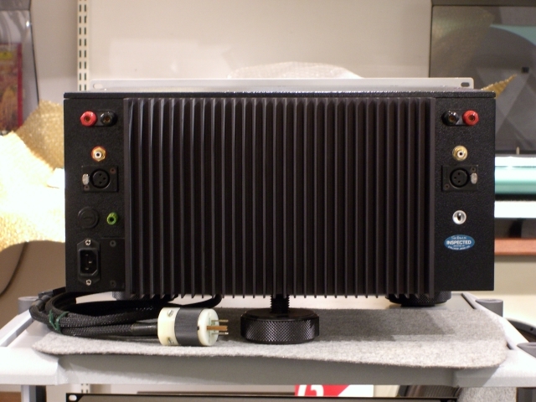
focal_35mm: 114
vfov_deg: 13.0
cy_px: 201
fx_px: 1765
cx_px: 268
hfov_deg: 17.3
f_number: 5.1
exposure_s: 1/4
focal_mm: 23.7
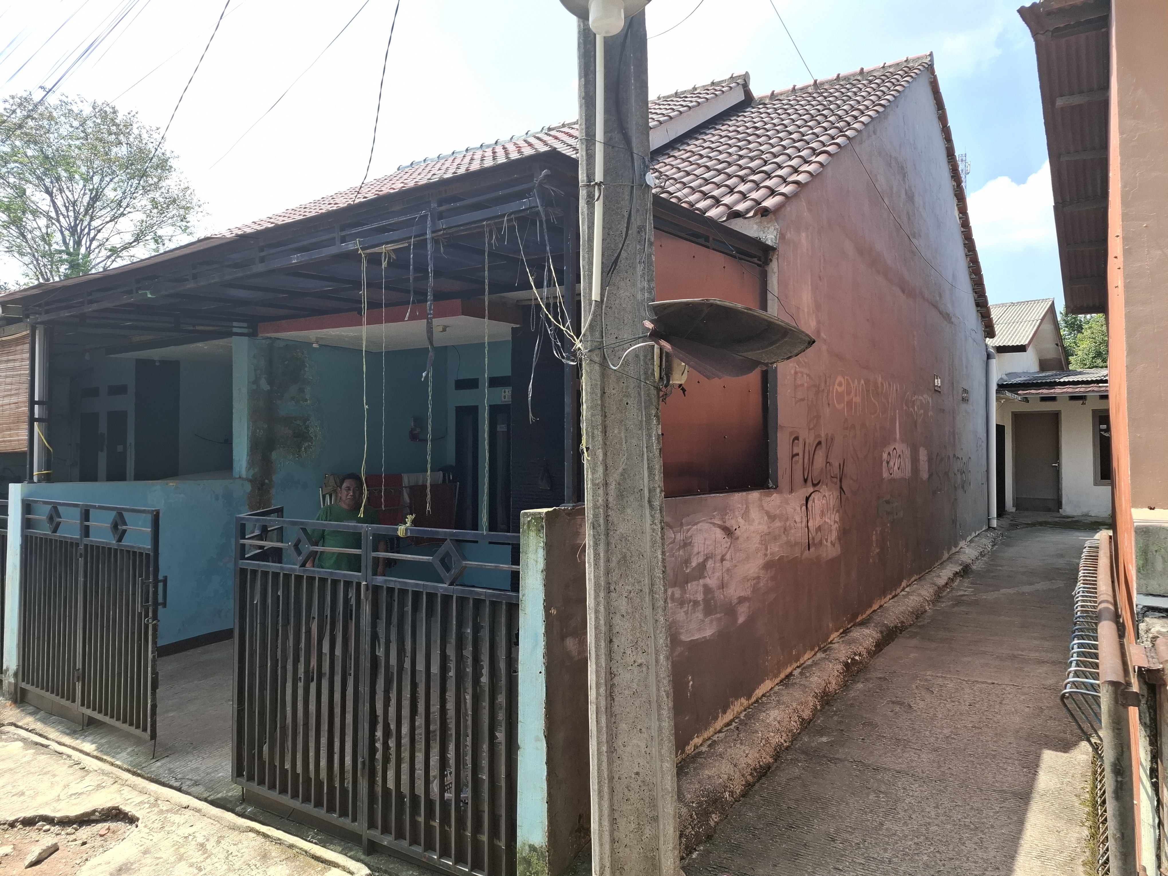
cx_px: 584
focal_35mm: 23
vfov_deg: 58.9
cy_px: 438
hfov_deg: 73.9
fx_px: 776
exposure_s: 1/979
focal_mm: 5.54
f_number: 1.8
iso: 50
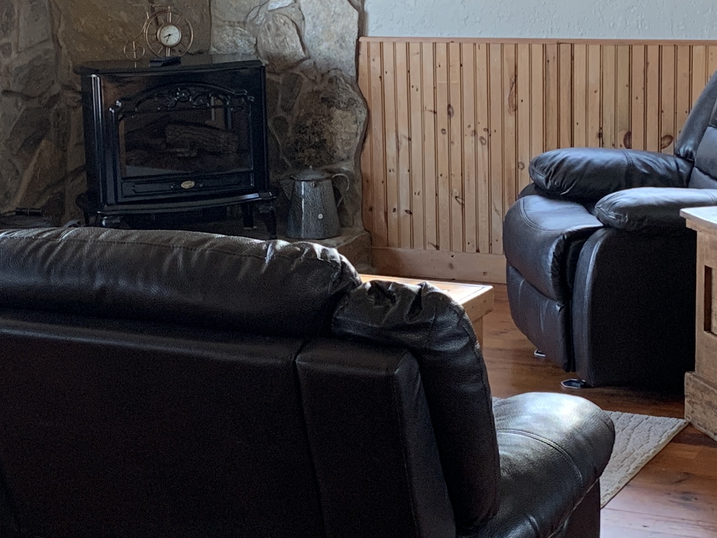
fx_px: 1761
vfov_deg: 17.4
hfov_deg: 23.0
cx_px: 384
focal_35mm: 85
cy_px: 250
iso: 160
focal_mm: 4.25
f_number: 1.8
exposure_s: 1/60
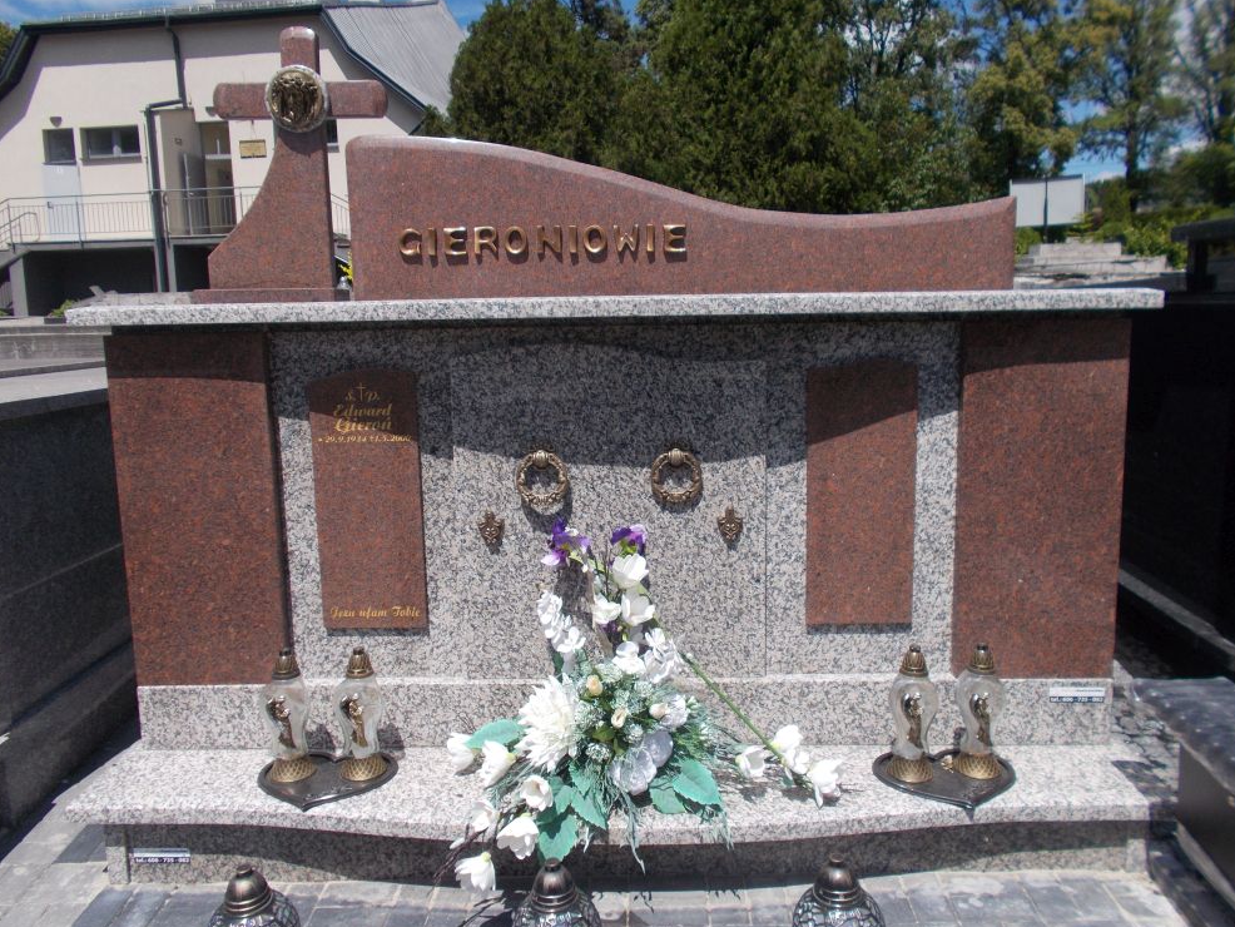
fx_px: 964
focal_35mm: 27
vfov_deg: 51.4
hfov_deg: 65.3
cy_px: 452
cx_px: 633
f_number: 8
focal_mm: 4.6
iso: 80
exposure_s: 1/200
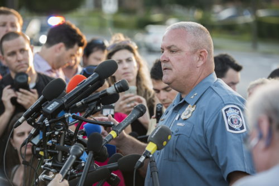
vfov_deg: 6.9
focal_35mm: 200
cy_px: 93
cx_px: 140
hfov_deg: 10.3
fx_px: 1551
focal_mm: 200
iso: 800
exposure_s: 1/100
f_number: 5.6
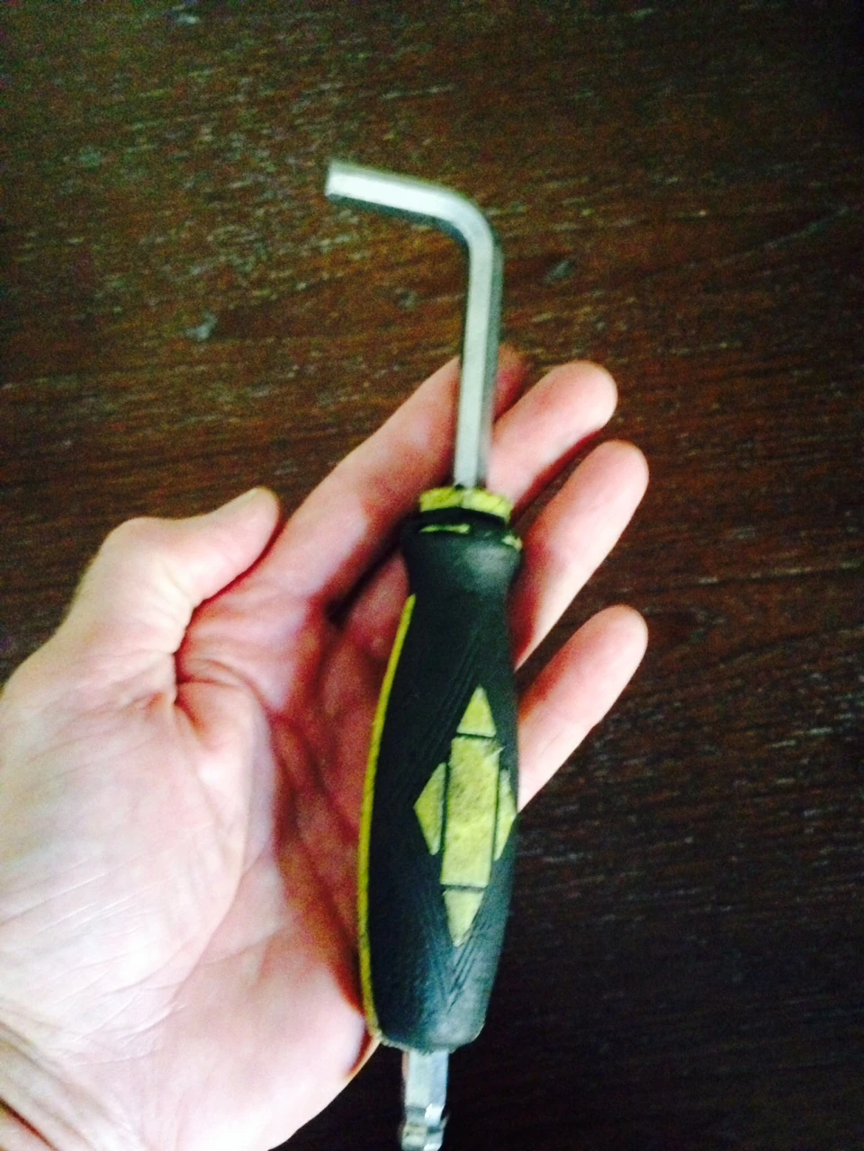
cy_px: 576
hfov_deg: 42.9
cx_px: 432
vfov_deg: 55.4
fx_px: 1098
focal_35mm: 33
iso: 800
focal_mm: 4.12
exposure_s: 1/15
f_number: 2.4
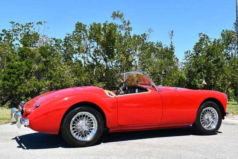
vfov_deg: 30.6
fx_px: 291
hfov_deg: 44.5
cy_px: 80
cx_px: 119
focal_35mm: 44
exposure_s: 1/250
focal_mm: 22
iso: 110
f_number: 8
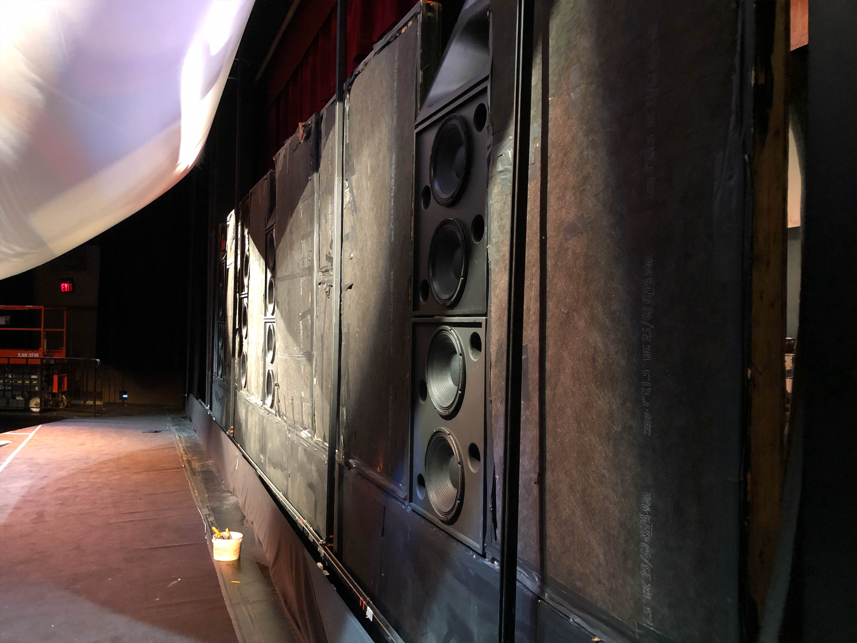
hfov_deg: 61.7
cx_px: 428
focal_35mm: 29
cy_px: 322
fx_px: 718
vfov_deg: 48.2
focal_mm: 4.15
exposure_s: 1/20
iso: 250
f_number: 2.2
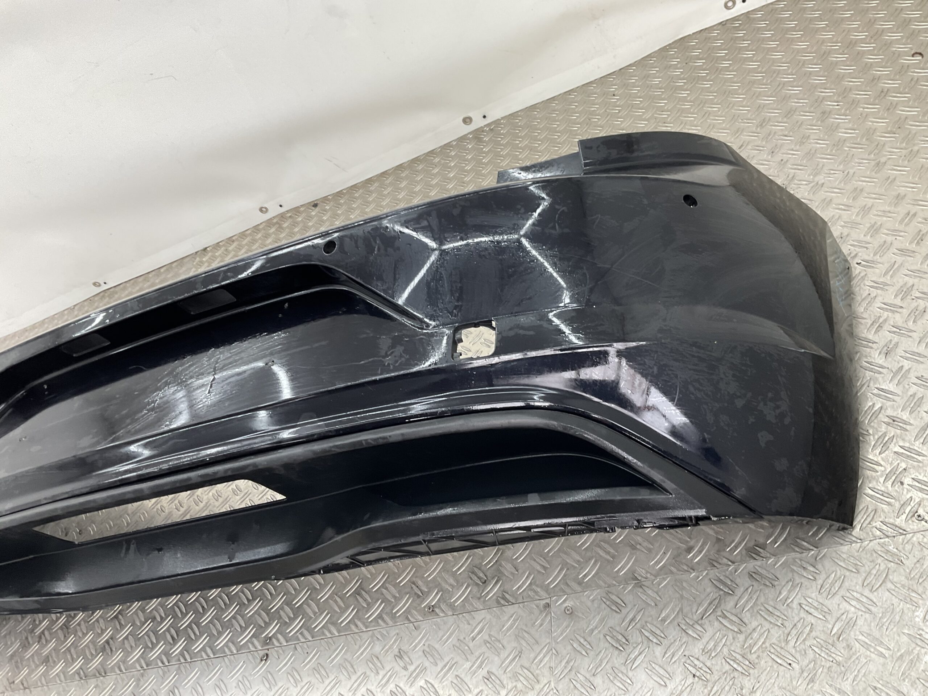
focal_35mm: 29
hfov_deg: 61.7
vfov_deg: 48.2
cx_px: 464
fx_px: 777
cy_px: 348
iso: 50
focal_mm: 3
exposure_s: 1/120
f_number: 1.8
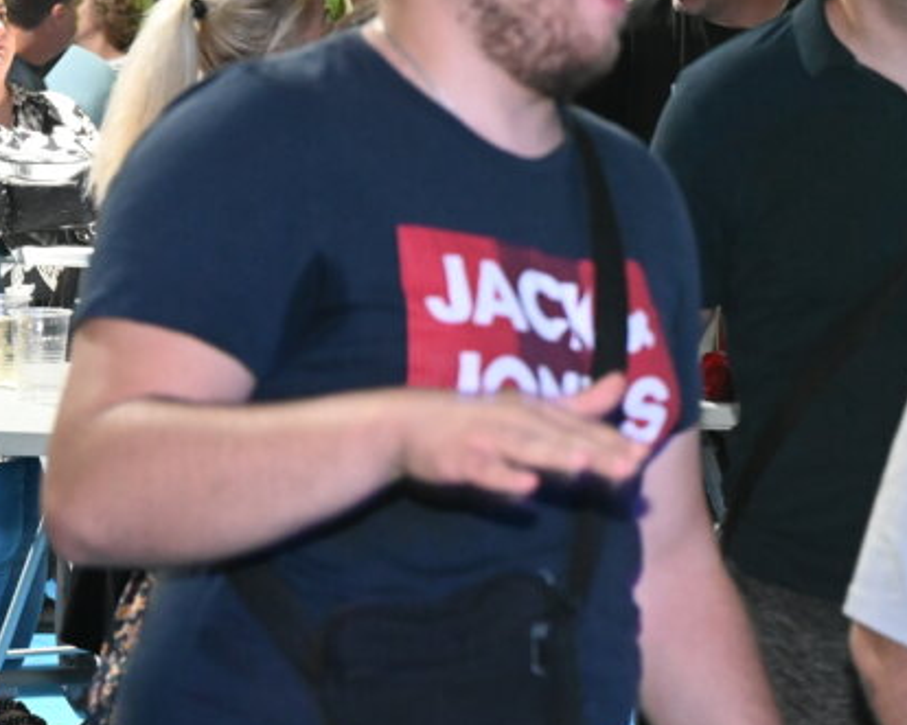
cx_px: 916
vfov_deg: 9.3
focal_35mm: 167
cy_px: 343
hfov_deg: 11.4
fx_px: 4482
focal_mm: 72
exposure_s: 1/80
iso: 10000
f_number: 6
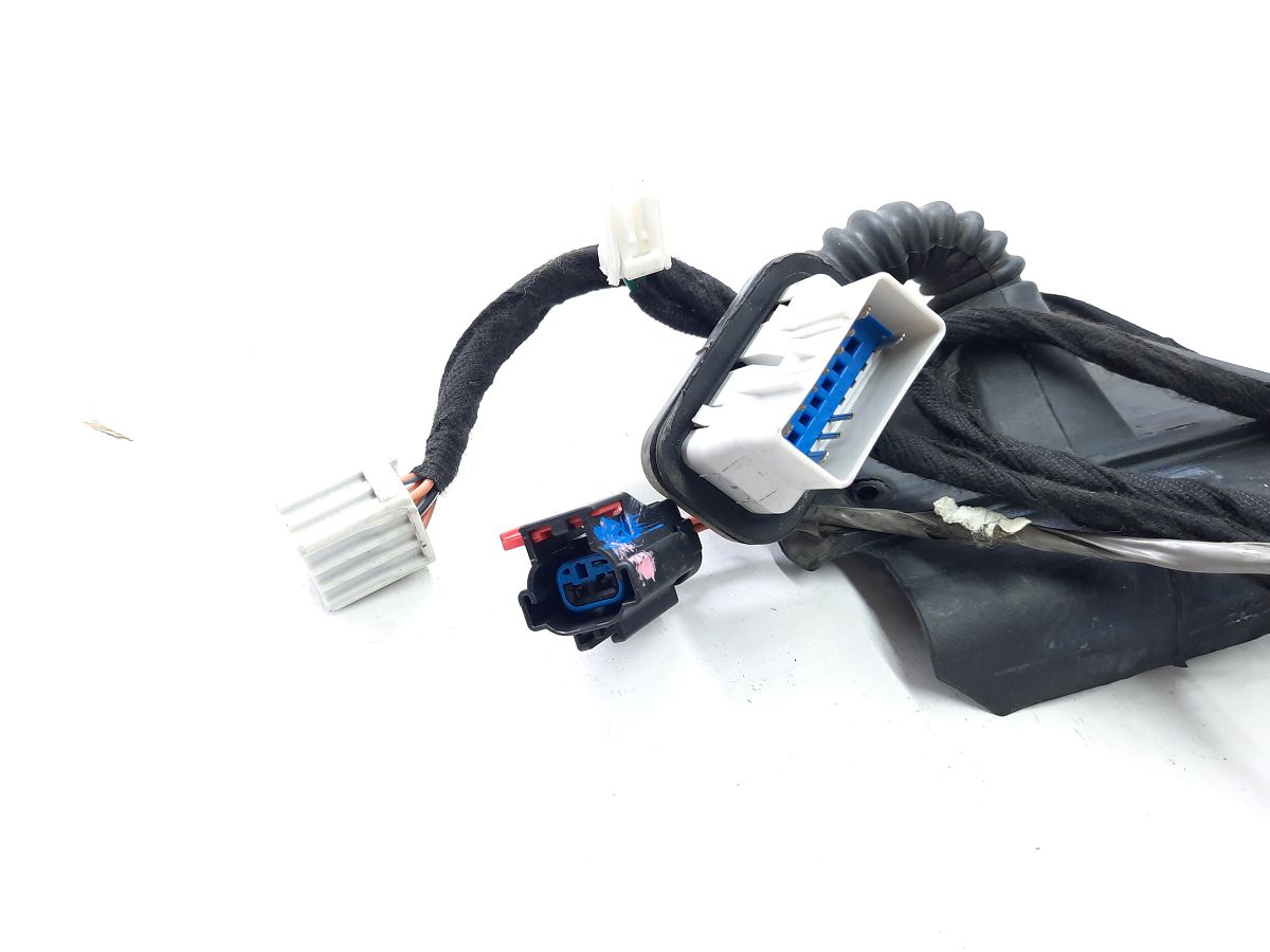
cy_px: 476
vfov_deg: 54.9
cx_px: 635
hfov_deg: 69.4
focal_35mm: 25
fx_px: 917
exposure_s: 1/50
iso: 160
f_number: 2
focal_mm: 4.6
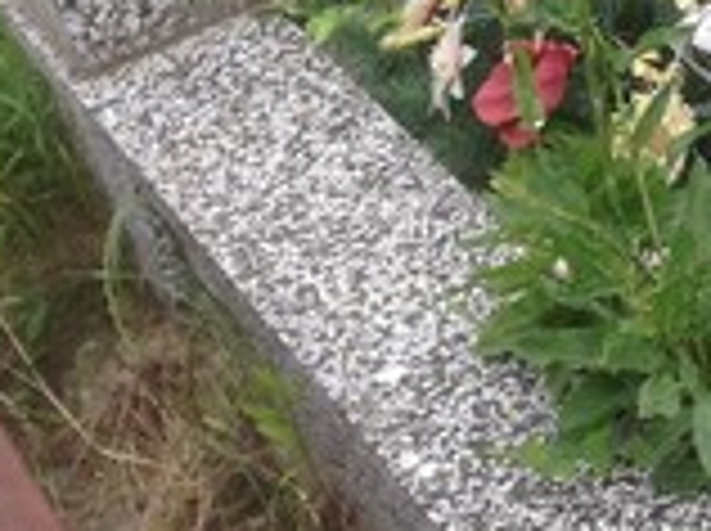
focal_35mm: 134
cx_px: 1084
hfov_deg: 13.8
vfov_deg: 10.7
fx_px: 2748
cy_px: -238
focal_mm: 4.12
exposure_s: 1/411
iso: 50
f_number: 2.4
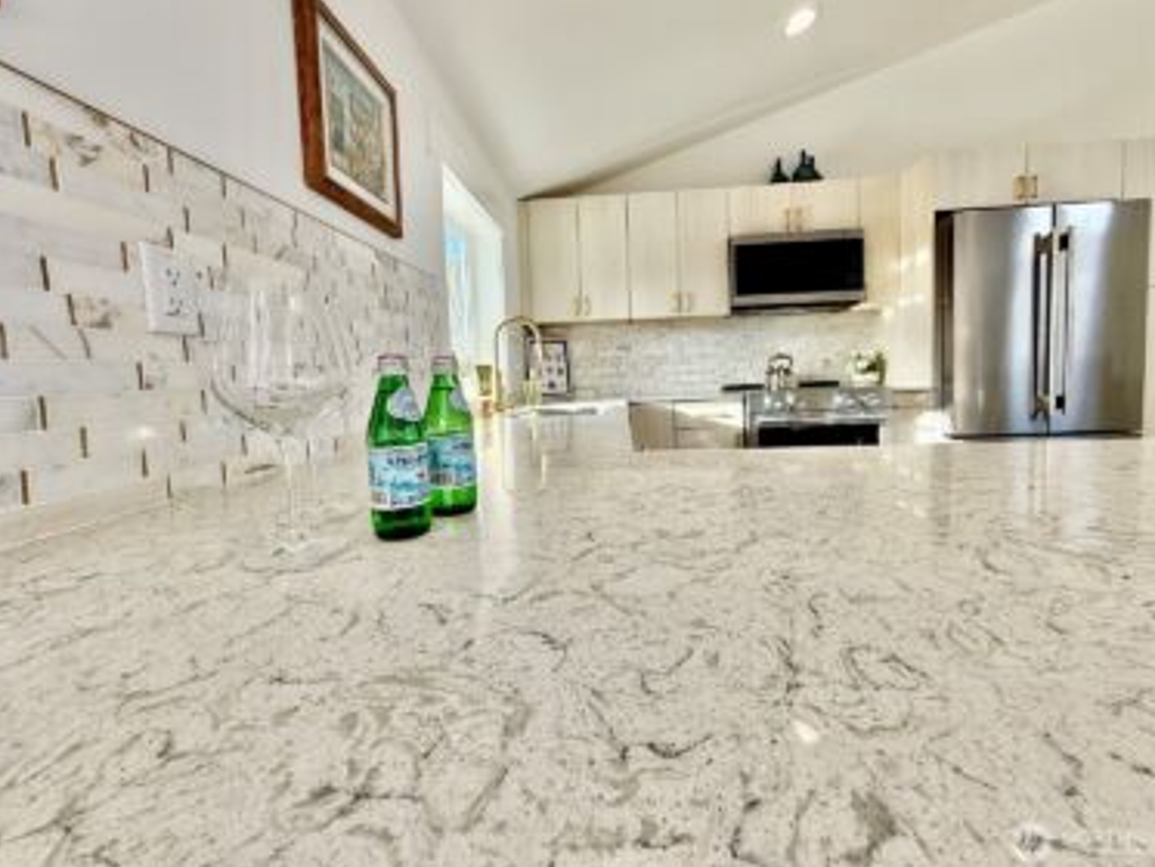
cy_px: 409
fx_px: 501
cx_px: 591
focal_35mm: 15
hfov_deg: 98.1
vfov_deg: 81.7
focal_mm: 2.22
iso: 50
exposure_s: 1/120
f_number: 2.2
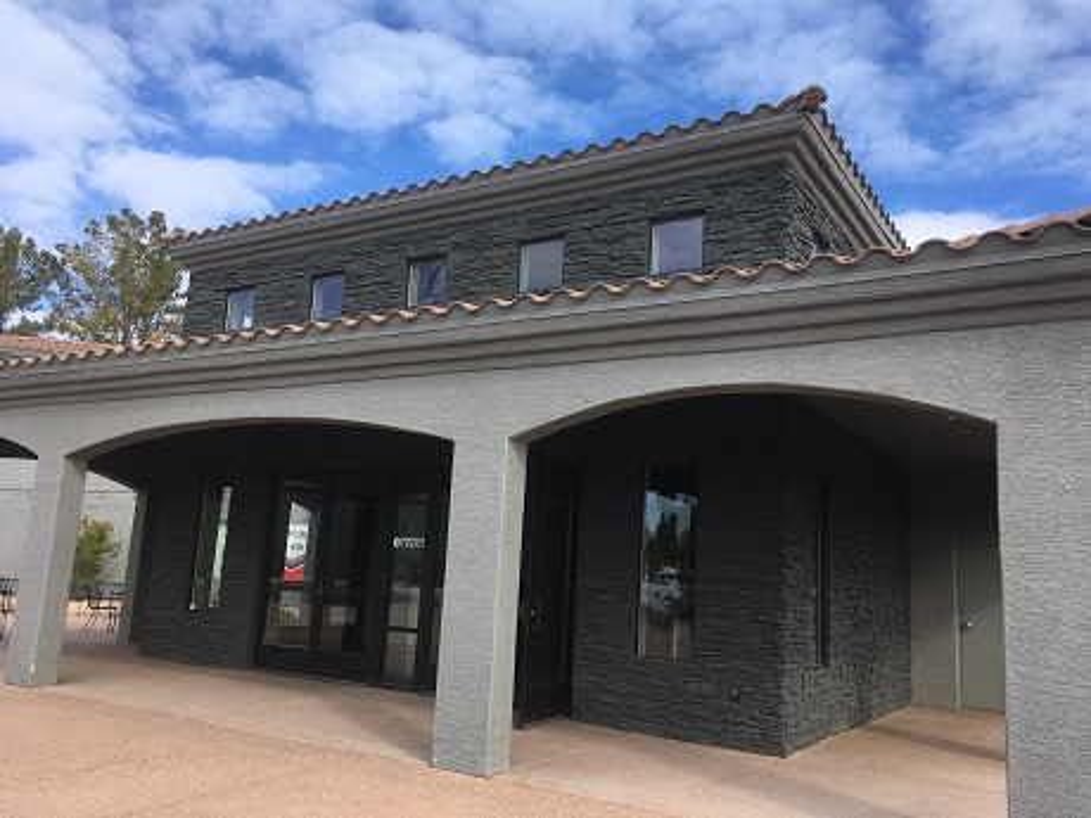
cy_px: 409
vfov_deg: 48.2
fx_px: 914
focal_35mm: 29
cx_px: 546
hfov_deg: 61.7
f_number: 2.2
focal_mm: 4.15
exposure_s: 1/827
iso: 25
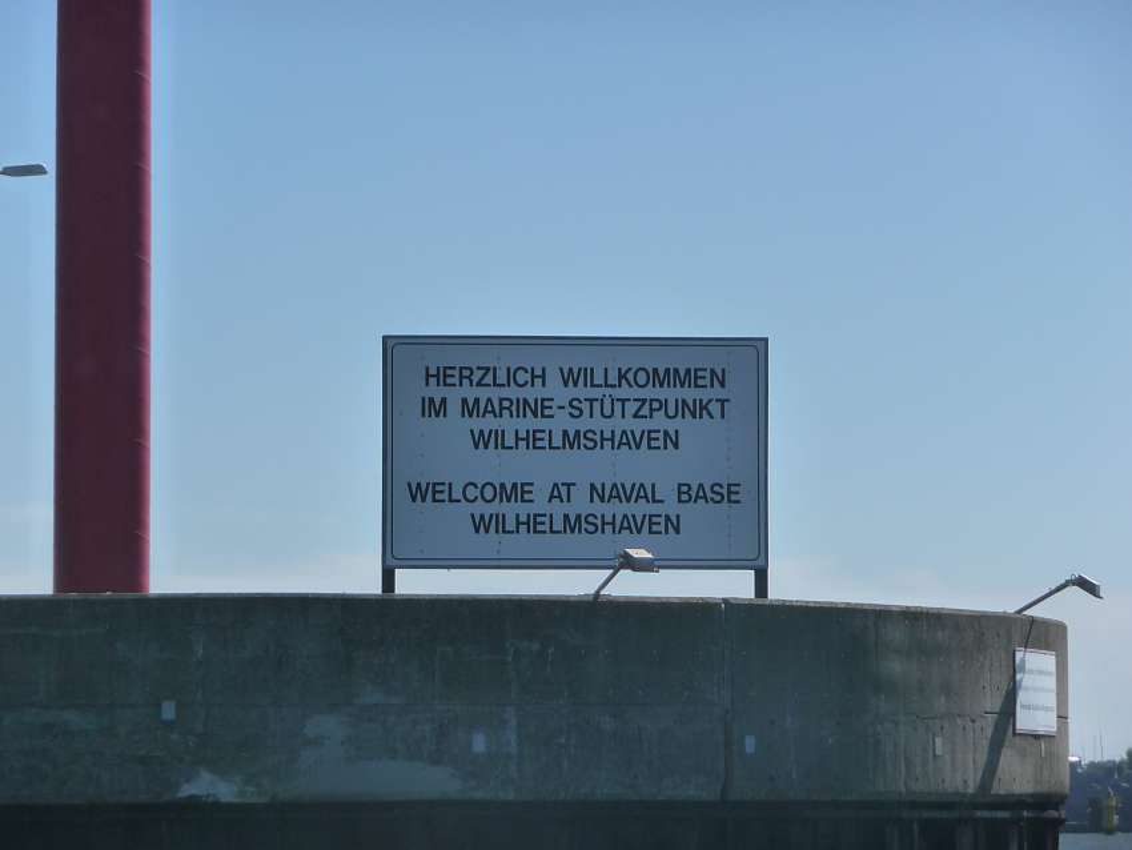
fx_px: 6182
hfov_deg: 10.5
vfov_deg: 7.9
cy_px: 425
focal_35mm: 189
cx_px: 566
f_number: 4.8
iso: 160
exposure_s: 1/1300
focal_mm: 32.3
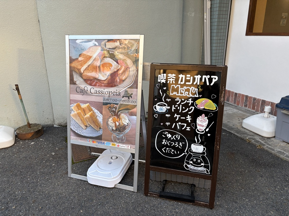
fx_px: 217
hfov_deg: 67.3
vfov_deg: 53.1
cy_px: 108
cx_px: 144
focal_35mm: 26
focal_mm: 5.96
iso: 32
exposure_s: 1/120
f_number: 1.6
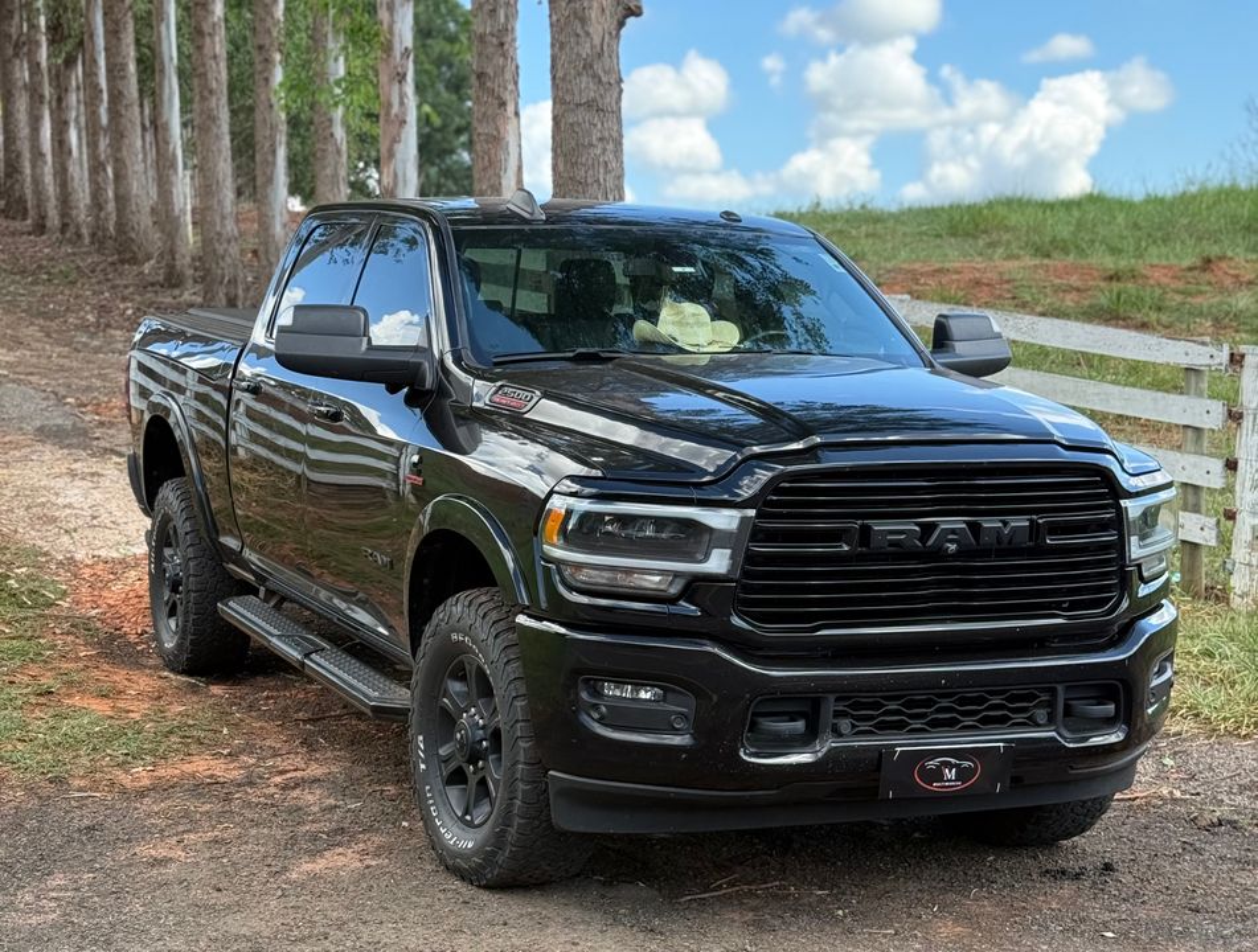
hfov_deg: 39.5
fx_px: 1750
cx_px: 629
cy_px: 476
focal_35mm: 48
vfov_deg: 30.4
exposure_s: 1/601
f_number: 1.78
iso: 100
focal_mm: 6.76
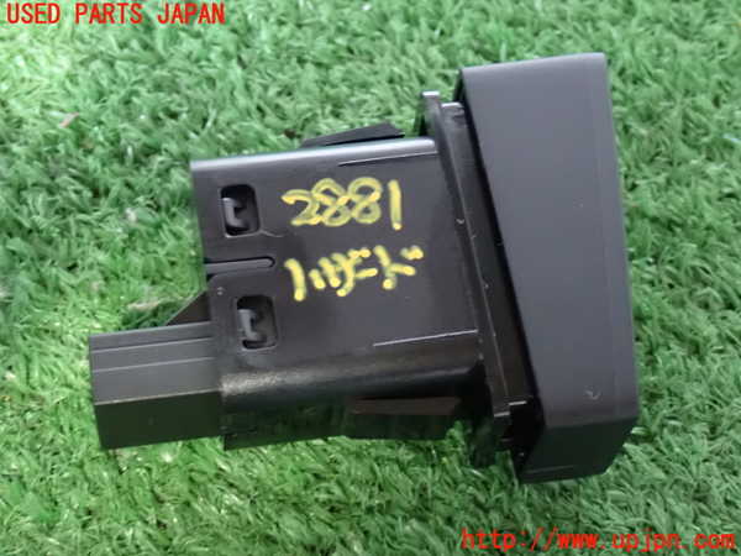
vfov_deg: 20.7
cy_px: 278
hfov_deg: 27.4
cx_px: 370
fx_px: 1520
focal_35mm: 71
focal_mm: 12.73
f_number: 3.9
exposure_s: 1/13
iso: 1600
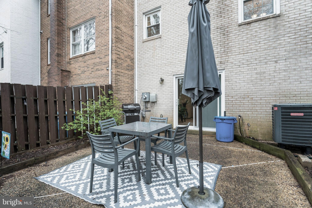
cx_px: 156
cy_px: 104
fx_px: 147
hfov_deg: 93.3
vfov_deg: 70.4
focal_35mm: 17
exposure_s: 1/30
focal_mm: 17
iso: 1250
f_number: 9
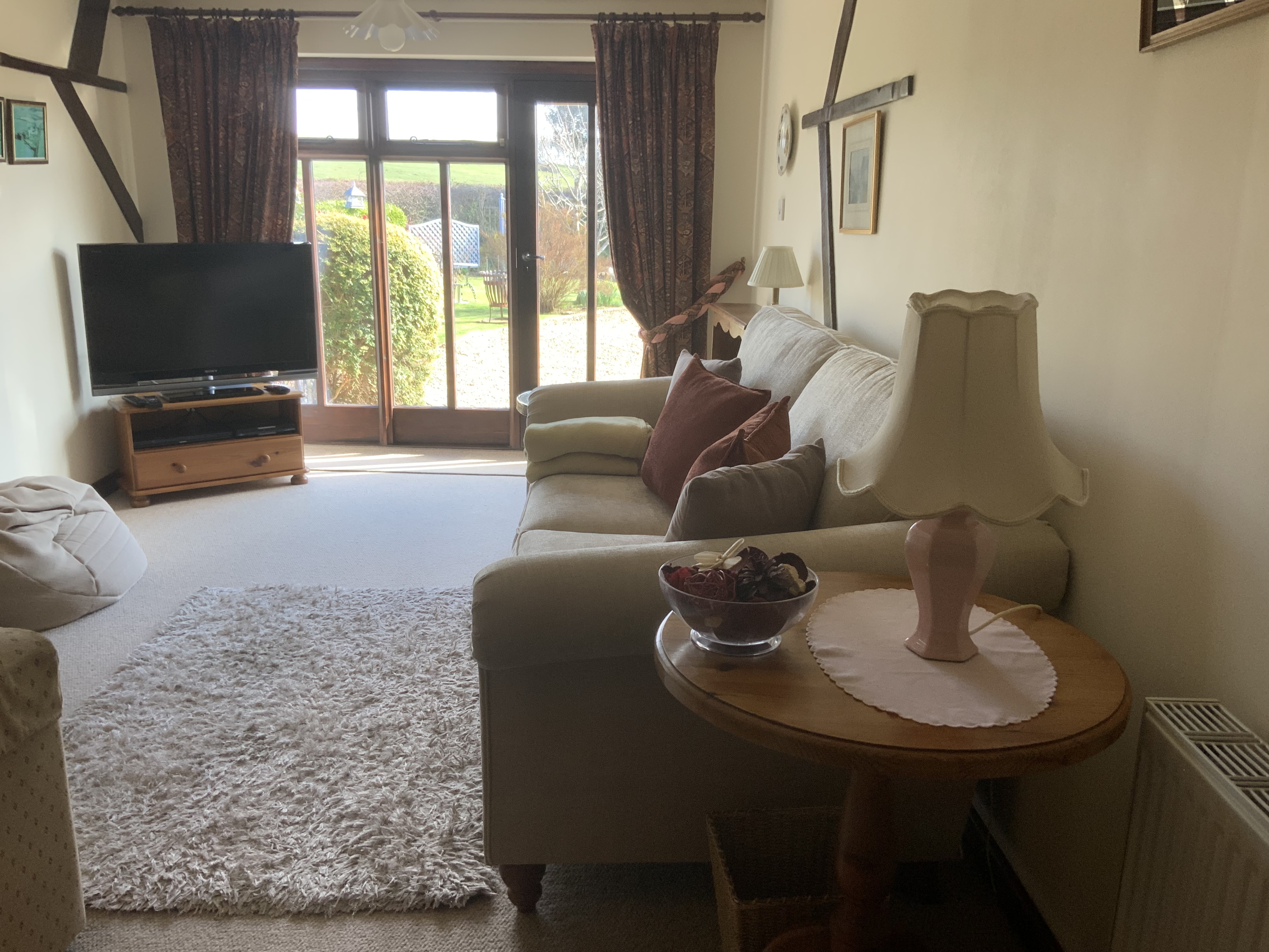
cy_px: 476
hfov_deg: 61.7
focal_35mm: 29
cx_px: 634
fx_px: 1063
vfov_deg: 48.2
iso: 64
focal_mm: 3
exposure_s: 1/116
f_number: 1.8
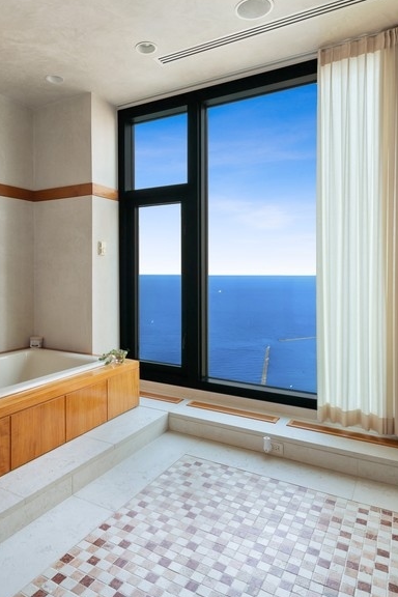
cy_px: 289
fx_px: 415
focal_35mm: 25
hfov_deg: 50.7
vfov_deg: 71.5
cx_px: 148
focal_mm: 16
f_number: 9
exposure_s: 1/5
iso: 400
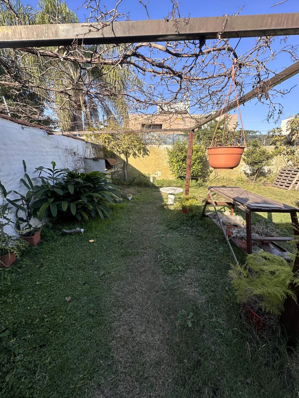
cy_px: 199
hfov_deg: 85.7
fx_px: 161
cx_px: 150
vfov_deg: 102.1
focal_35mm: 14
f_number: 2.2
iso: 40
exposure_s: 1/564
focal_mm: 2.22
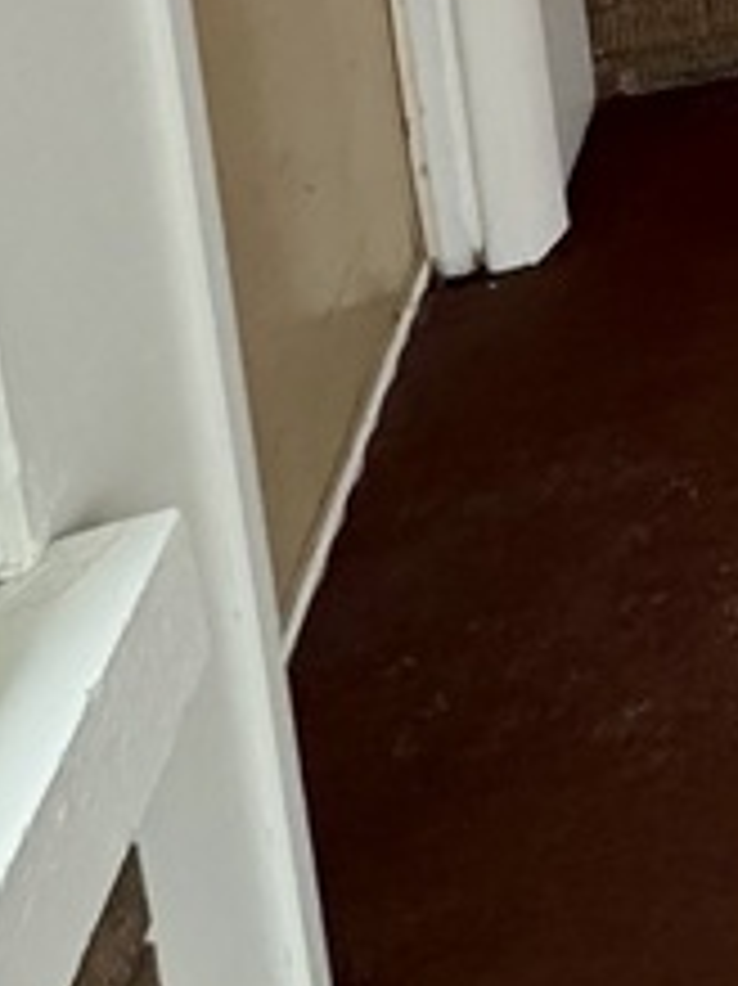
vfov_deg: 20.4
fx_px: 1963
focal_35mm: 69
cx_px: 1674
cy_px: -774
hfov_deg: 15.0
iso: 320
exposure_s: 1/95
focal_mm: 2.22
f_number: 2.2
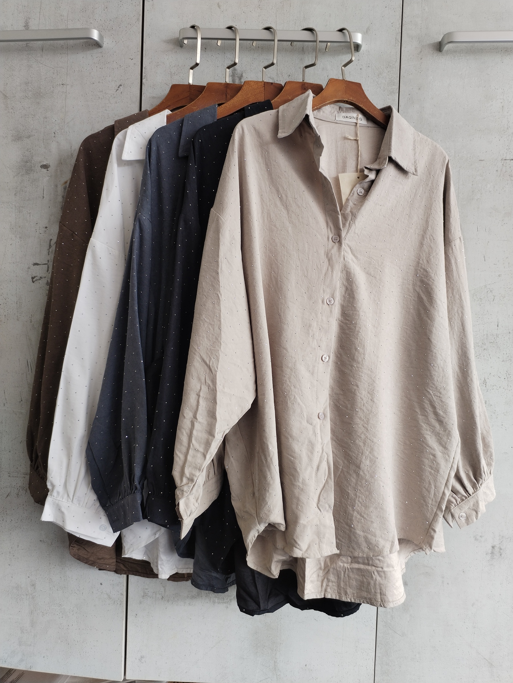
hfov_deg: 48.2
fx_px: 573
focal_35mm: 29
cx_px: 256
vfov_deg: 61.7
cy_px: 342
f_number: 1.8
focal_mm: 4.75
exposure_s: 1/109
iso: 100
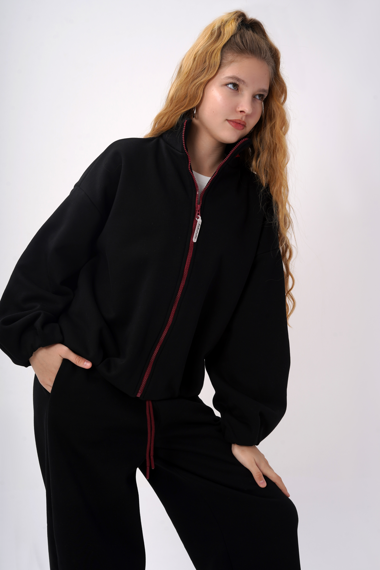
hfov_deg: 27.0
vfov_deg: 39.6
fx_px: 792
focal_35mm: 50
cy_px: 285
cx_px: 190
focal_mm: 50
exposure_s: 1/160
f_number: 10
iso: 100
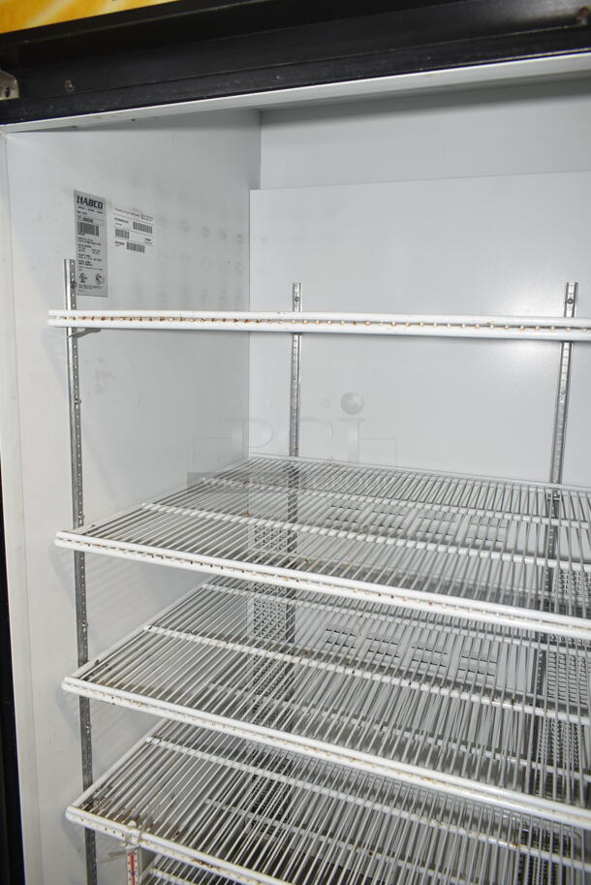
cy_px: 442
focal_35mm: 27
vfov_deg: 67.3
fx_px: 664
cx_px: 296
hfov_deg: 48.0
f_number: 5.6
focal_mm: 18
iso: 200
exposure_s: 1/30
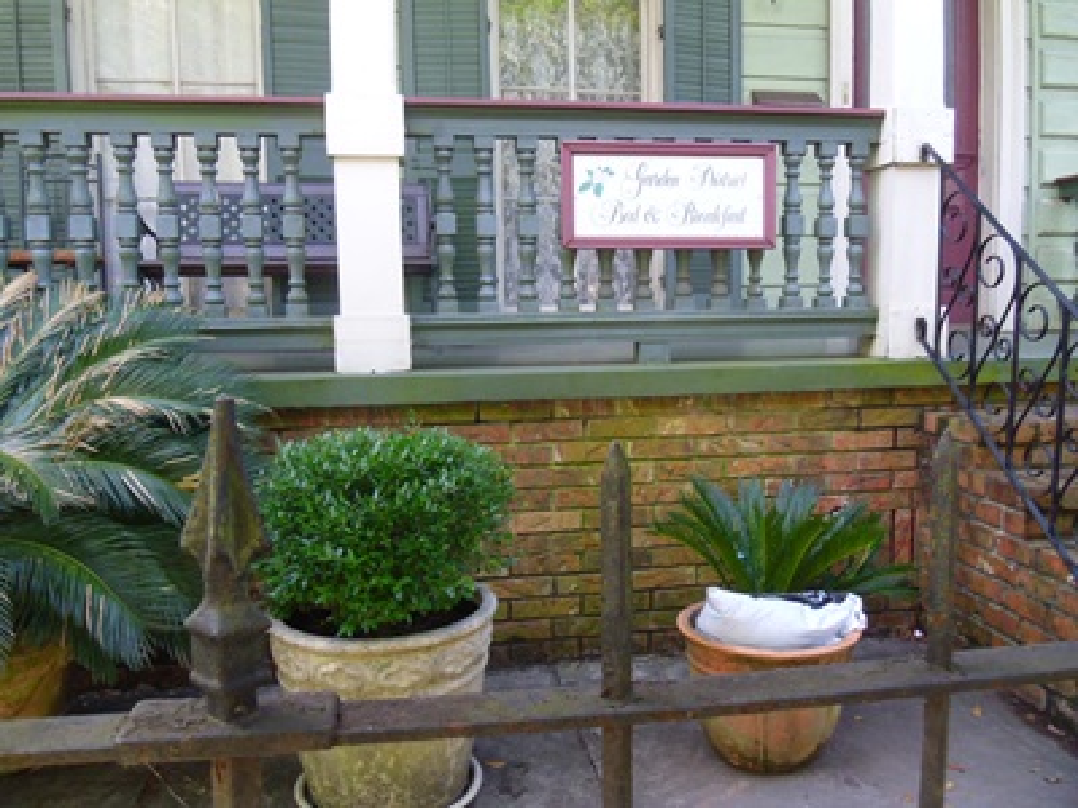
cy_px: 404
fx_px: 965
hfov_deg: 58.4
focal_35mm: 31
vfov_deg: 45.4
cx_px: 539
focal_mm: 5.6
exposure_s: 1/69
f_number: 3.3
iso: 100
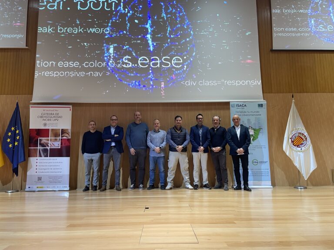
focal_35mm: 26
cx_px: 167
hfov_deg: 67.3
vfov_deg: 53.1
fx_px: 251
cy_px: 125
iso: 125
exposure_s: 1/62
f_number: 1.6
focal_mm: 4.2
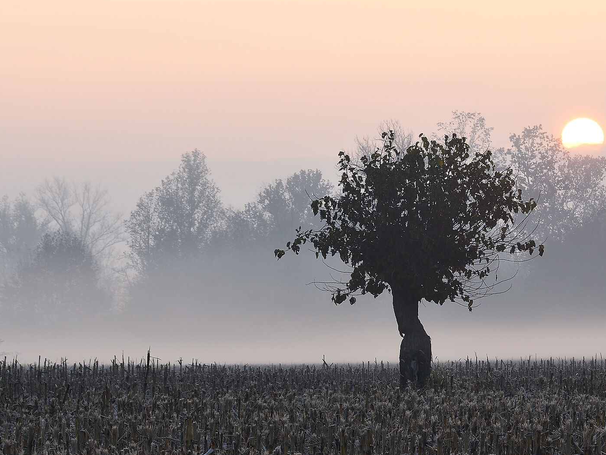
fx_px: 4115
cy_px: 189
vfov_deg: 6.3
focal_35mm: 235
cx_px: 514
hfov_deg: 8.4
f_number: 10
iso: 100
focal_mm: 95
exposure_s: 1/40
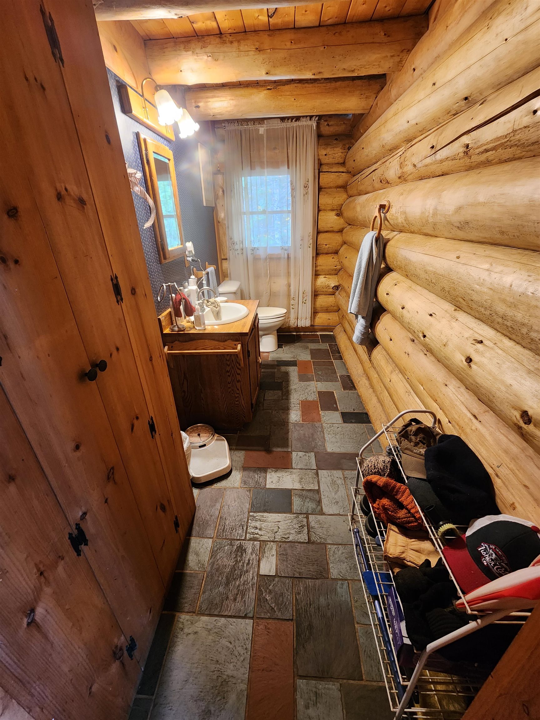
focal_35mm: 13
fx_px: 270
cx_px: 270
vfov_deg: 106.2
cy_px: 360
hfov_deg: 89.9
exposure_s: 1/40
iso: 320
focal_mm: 2.2
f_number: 2.2
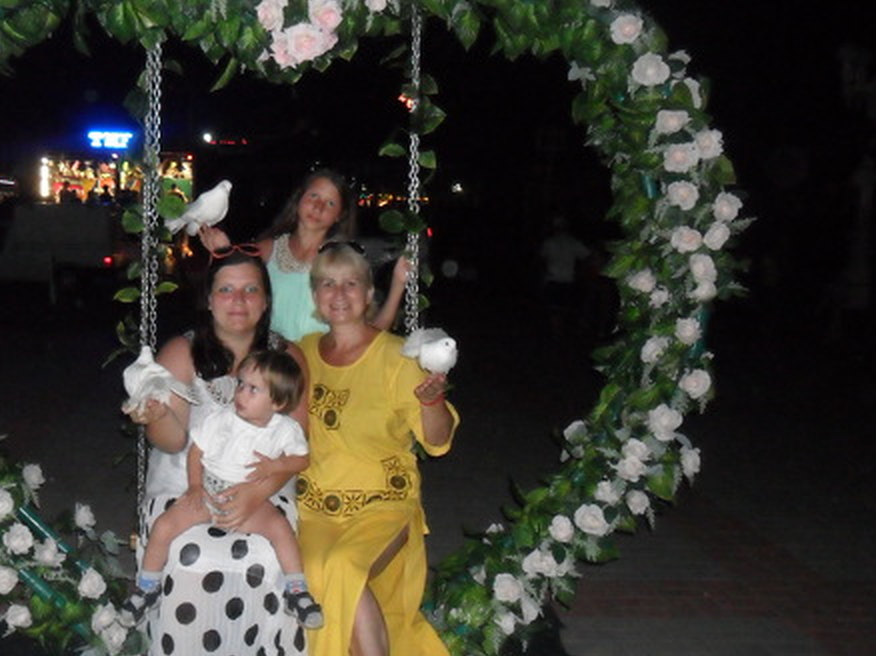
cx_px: 296
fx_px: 936
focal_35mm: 37
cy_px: 338
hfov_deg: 49.3
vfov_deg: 38.6
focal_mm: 4.9
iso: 400
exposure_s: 1/45
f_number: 3.5
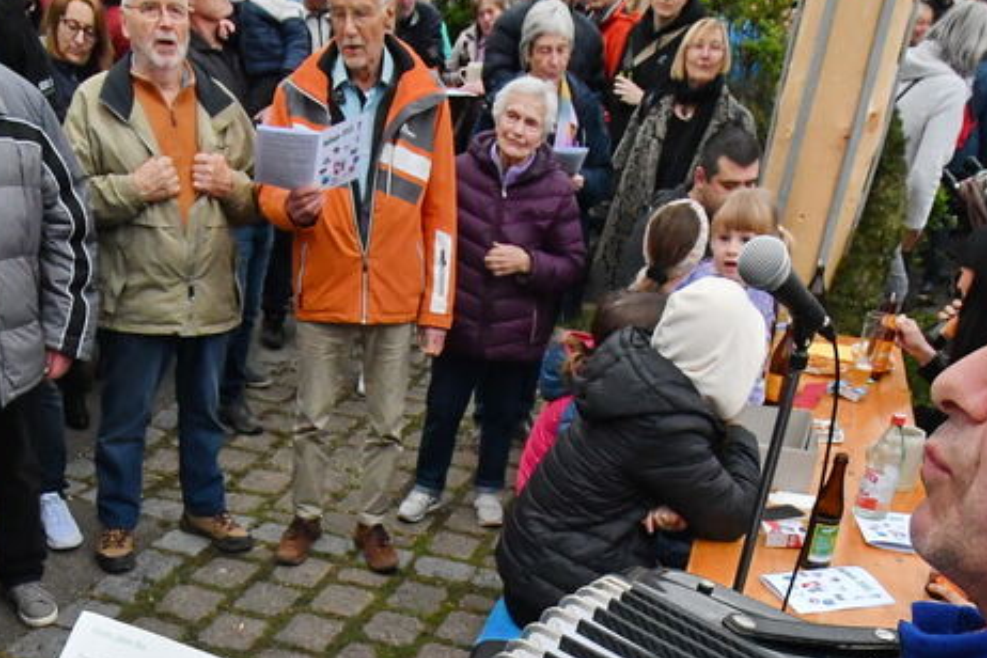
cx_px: 434
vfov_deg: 30.9
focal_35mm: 39
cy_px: 703
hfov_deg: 49.4
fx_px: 1069
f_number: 7.1
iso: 2000
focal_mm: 10
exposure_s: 1/200
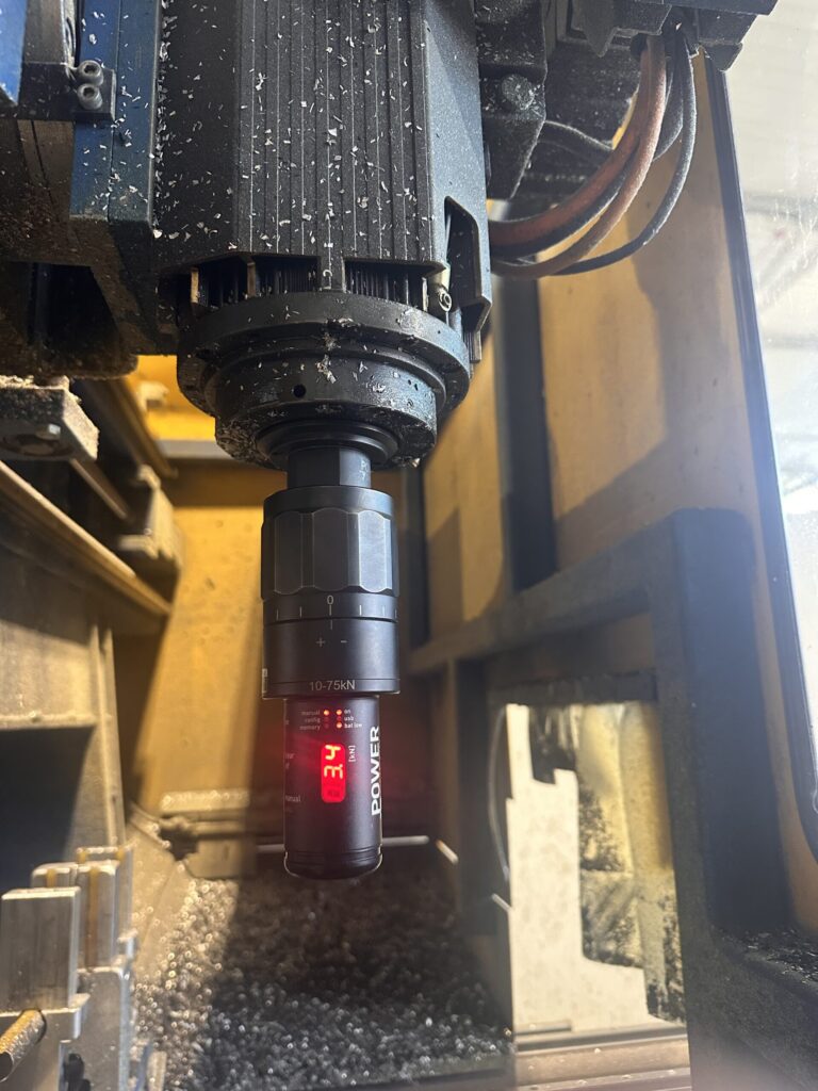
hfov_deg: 56.8
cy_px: 546
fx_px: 756
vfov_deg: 71.6
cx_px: 409
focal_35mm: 24
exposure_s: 1/60
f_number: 1.78
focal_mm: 6.86
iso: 400
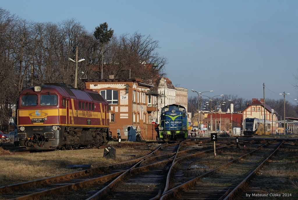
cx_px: 149
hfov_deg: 19.4
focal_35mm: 105
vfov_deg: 13.1
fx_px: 870
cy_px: 100
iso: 100
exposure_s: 1/160
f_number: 11
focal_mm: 70
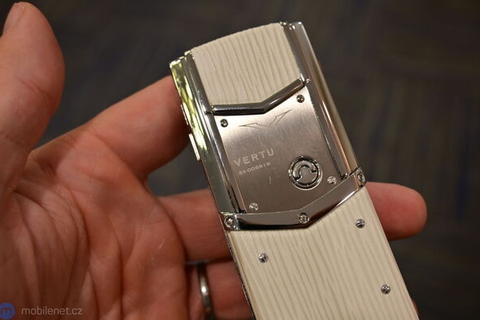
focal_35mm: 40
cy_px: 162
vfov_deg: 33.4
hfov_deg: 48.5
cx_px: 237
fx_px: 533
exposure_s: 1/100
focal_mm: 26
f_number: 5
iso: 400
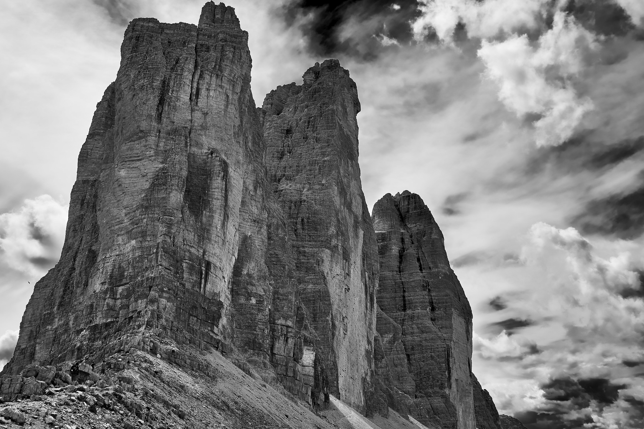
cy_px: 218
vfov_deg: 42.3
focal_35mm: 31
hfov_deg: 60.3
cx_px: 320
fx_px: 554
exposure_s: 1/200
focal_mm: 20
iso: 100
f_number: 11
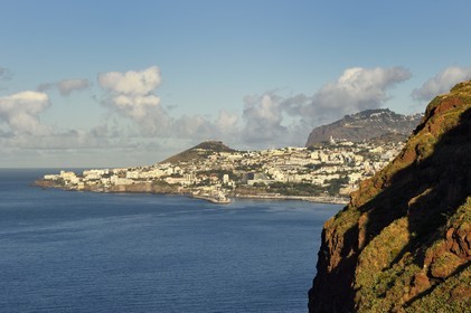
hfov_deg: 18.6
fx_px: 1438
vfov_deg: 12.4
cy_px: 156
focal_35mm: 110
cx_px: 236
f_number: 13
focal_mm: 110
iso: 200
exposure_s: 1/320
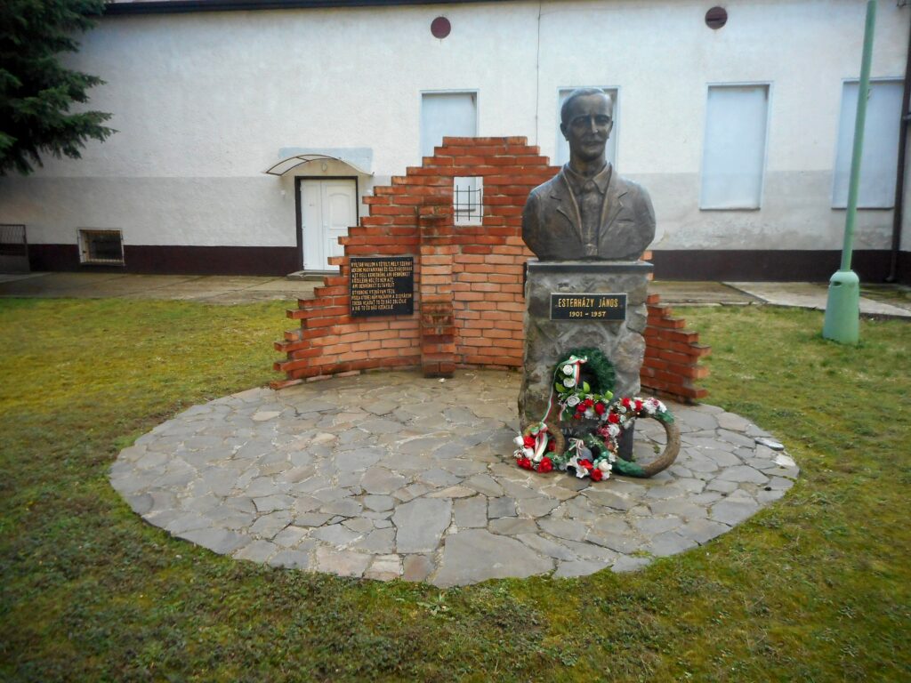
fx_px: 658
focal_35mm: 25
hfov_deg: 69.4
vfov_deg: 54.9
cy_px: 342
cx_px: 456
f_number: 3.7
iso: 320
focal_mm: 4.5
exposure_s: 1/250
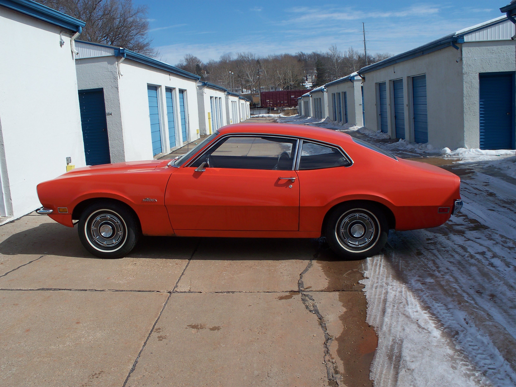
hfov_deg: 51.4
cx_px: 258
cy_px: 194
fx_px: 537
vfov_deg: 39.7
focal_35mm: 36
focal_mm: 7.54
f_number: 5
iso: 80
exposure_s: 1/1250
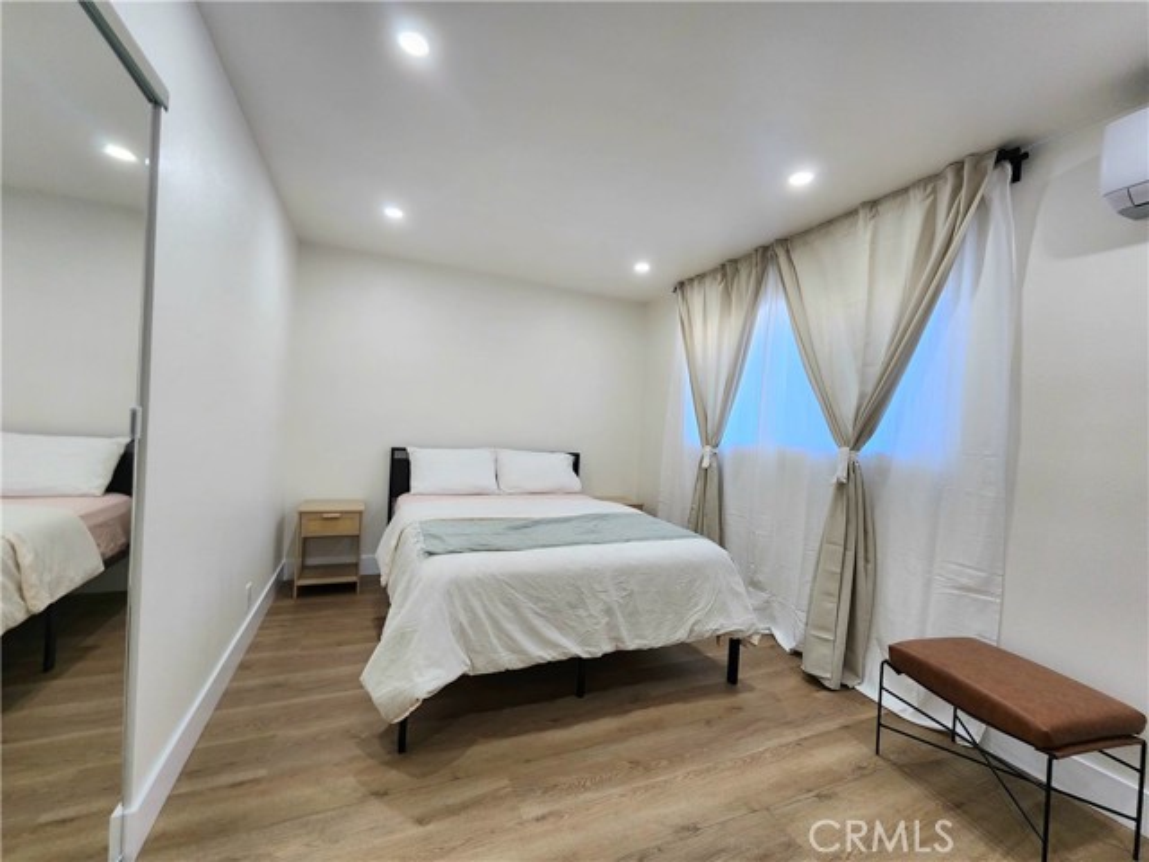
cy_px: 431
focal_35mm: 13
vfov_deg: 89.9
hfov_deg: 106.2
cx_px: 574
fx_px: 432
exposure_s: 1/60.2
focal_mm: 2.2
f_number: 2.2
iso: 125
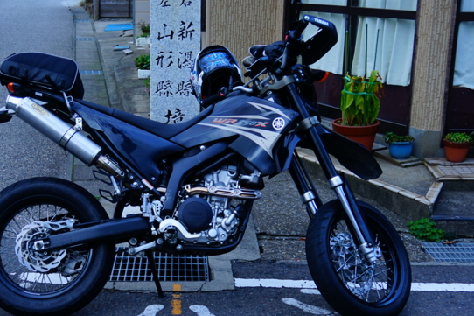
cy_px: 188
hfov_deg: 33.8
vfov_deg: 22.9
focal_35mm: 59
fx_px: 777
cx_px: 180
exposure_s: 1/60
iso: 250
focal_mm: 27
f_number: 4
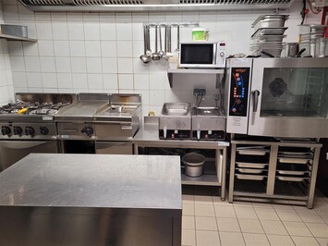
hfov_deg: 67.3
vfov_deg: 53.0
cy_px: 123
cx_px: 164
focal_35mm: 26
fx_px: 246
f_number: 1.8
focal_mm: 5.4
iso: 160
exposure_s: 1/100
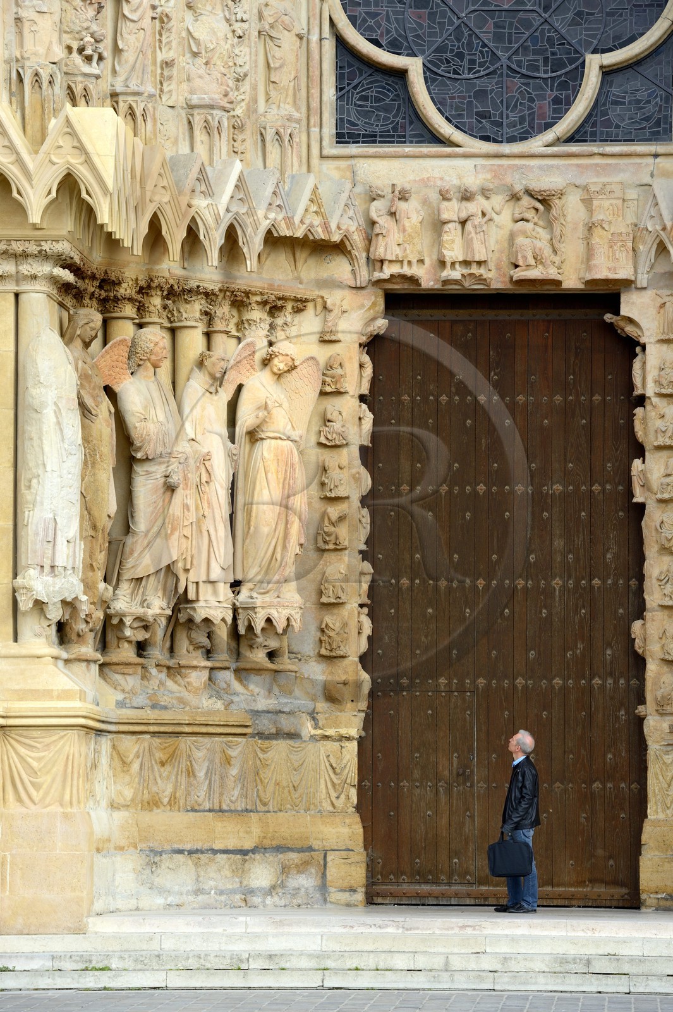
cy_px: 506
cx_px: 336
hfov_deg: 7.6
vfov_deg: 11.4
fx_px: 5053
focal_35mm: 180
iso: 200
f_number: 11
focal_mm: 180
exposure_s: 1/160
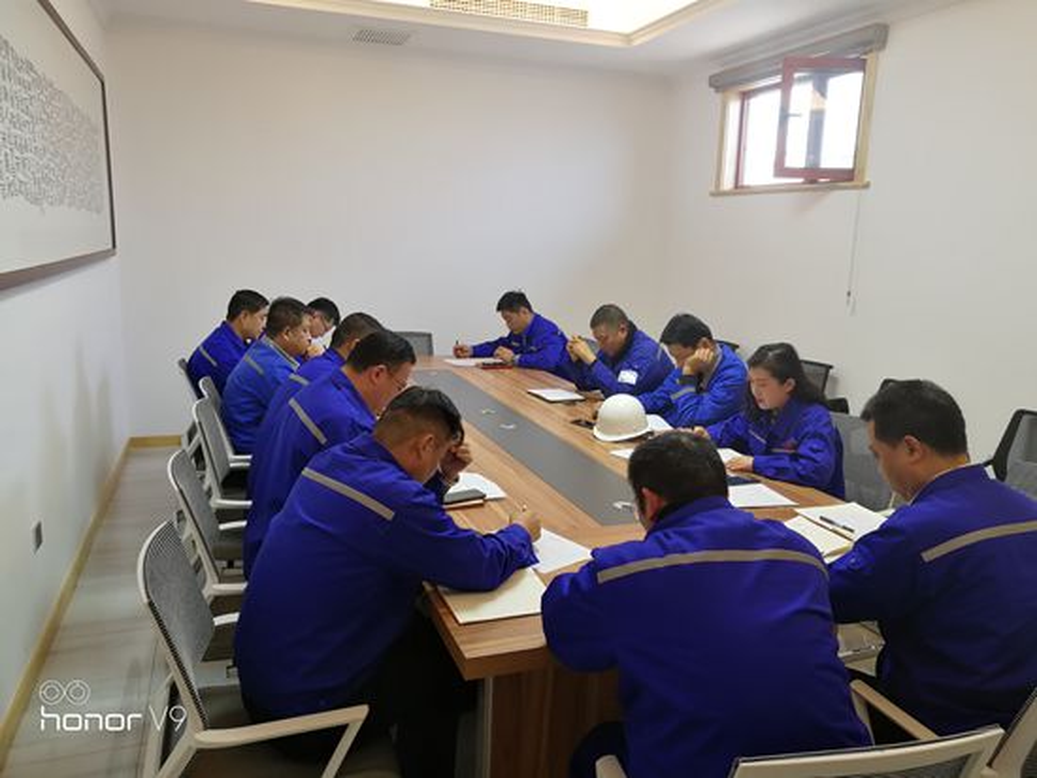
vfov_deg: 51.4
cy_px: 389
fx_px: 809
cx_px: 518
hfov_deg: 65.3
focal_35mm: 27
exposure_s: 1/50
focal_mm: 3.84
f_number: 2.2
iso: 125
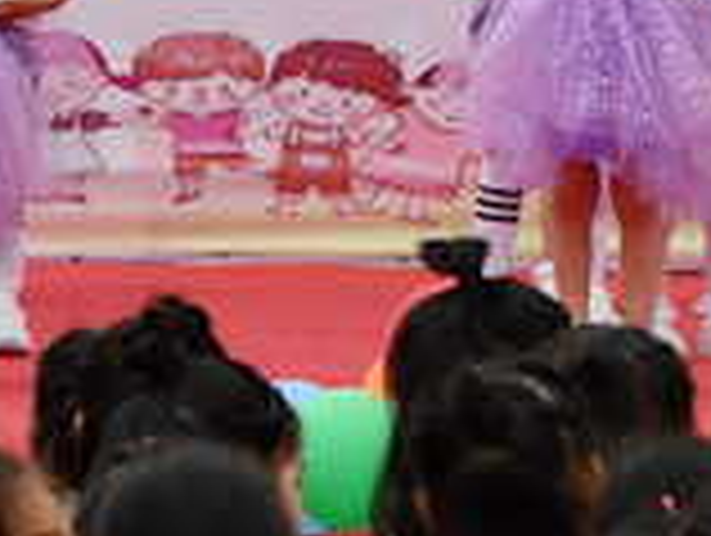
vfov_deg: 4.4
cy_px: -381
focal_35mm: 335
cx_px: -94
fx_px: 6891
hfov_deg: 5.9
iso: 125
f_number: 8
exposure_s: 1/250
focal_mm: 46
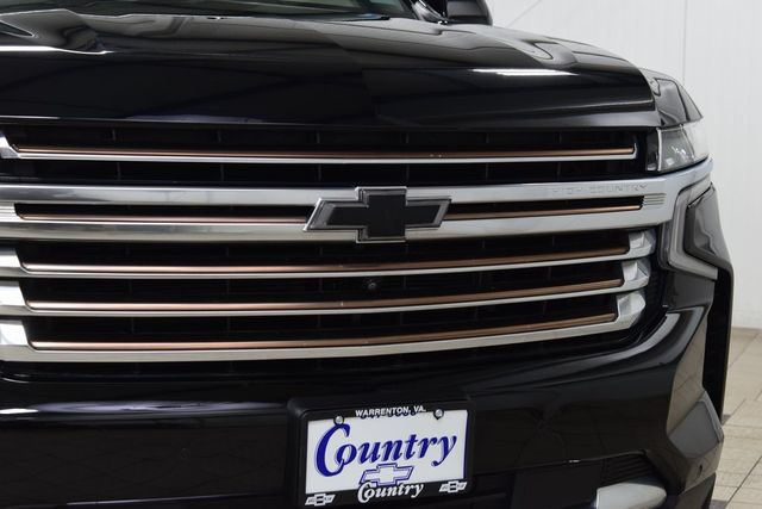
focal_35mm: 78
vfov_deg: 17.5
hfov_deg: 26.0
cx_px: 381
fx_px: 1651
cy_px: 254
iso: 450
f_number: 6.3
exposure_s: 1/15
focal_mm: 52
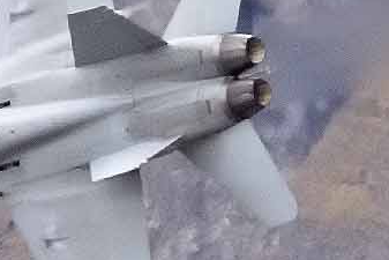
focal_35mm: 3645
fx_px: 39401
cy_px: 315
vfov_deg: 0.4
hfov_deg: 0.6
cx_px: -432
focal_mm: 400
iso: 1600
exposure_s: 1/5000
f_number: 4
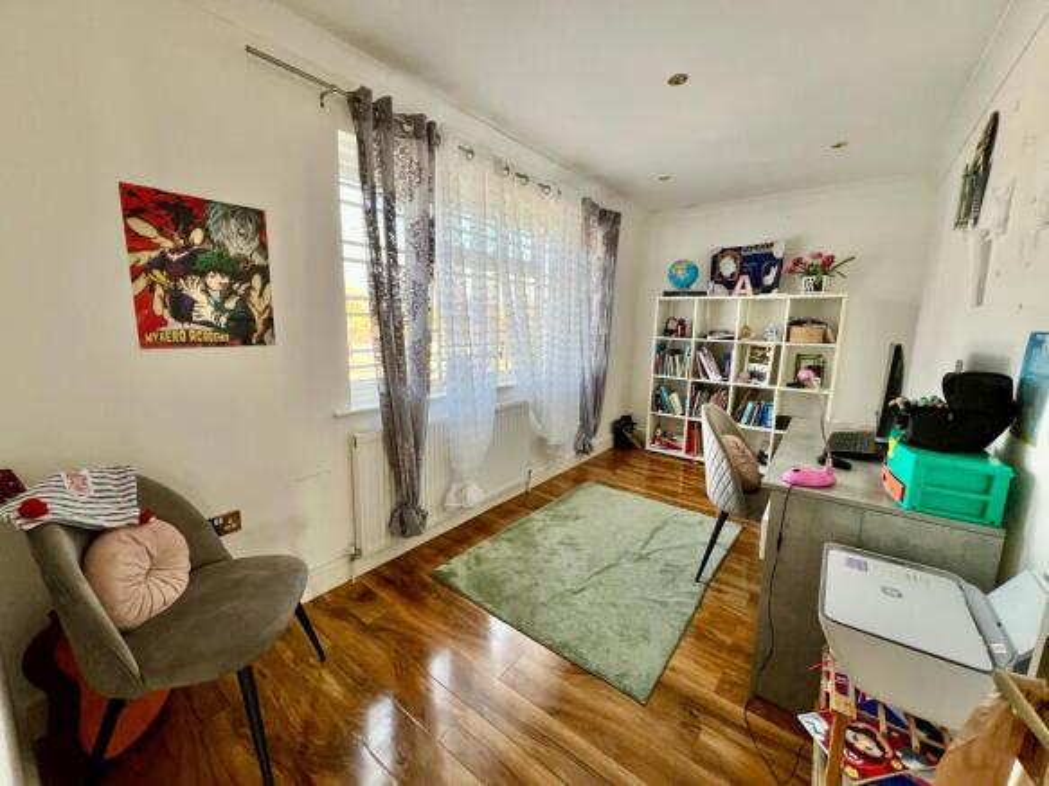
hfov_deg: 106.2
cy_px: 393
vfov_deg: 89.9
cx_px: 524
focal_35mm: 13
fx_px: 394
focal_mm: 1.57
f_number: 1.8
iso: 50
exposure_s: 1/99
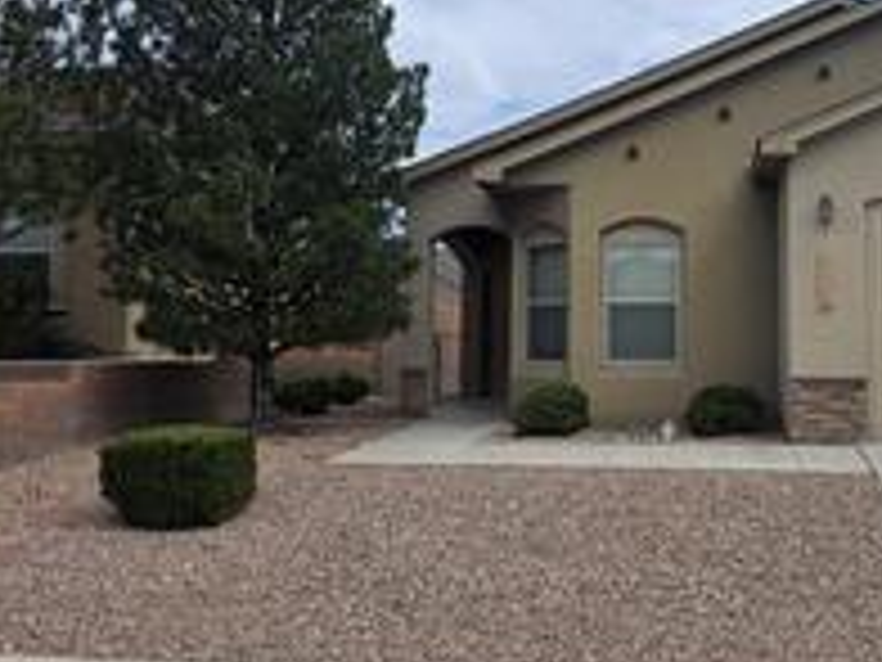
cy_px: 302
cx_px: 670
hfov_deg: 39.3
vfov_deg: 30.9
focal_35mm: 47
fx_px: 1198
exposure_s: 1/7944
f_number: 1.7
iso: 64
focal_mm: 6.3
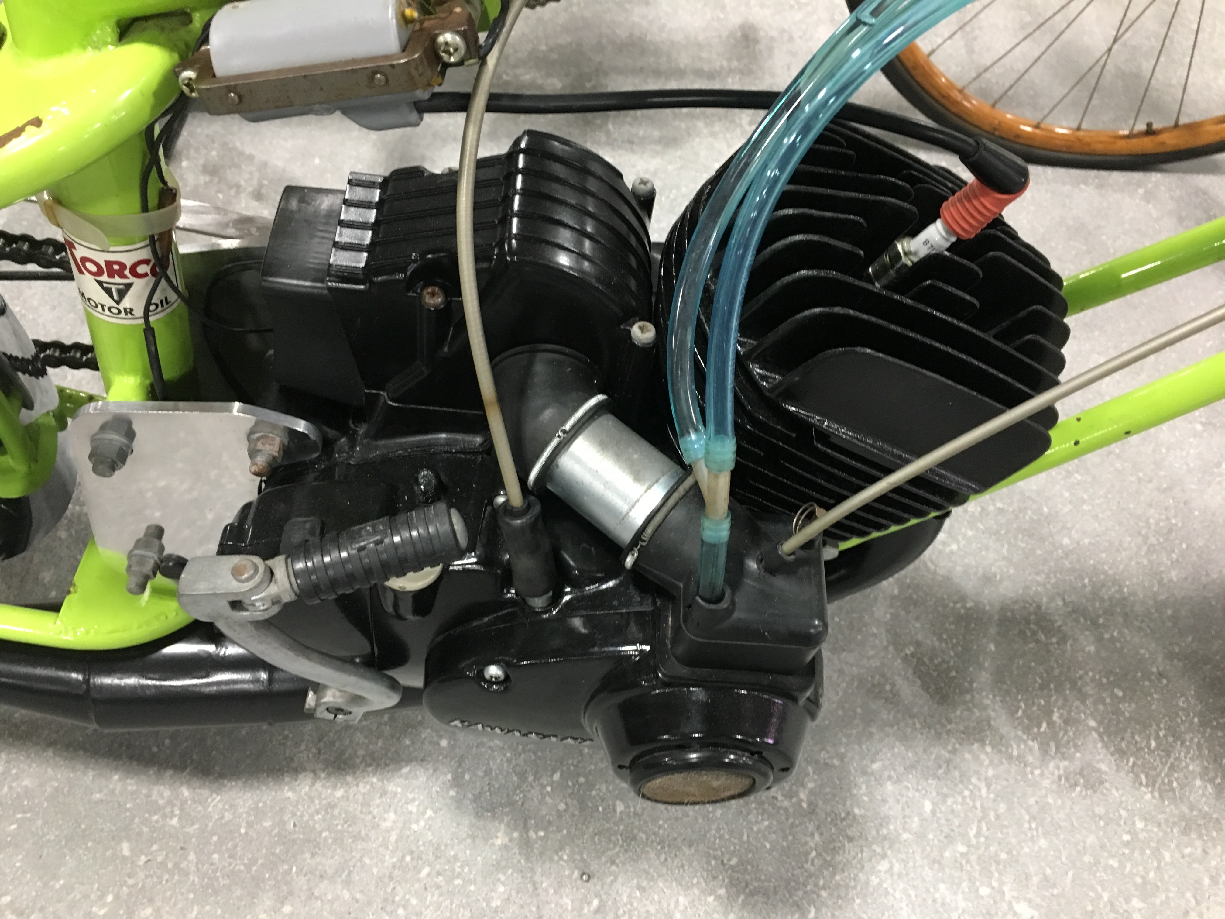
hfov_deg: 61.7
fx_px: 1026
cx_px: 612
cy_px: 460
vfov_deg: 48.2
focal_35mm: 29
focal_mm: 4.15
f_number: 2.2
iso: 200
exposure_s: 1/17
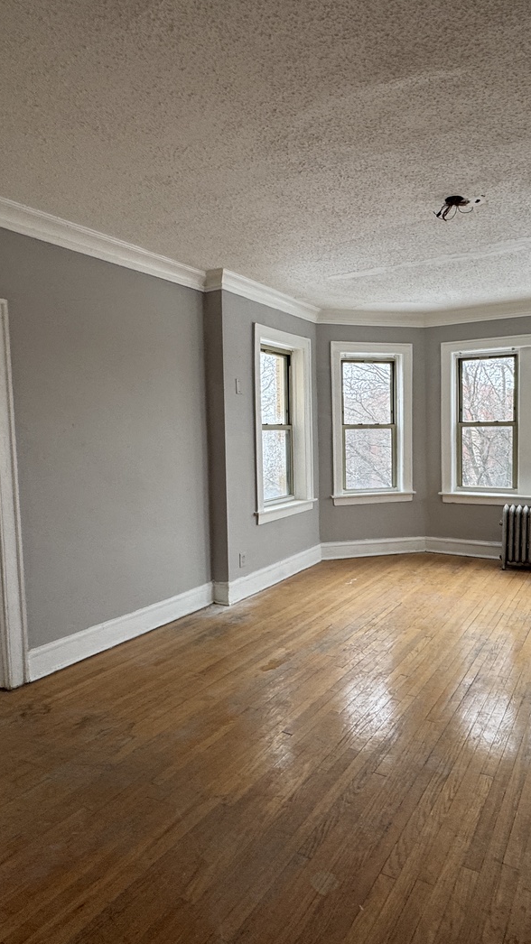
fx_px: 526
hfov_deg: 52.8
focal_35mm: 21
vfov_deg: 83.8
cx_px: 344
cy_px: 467
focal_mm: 2.22
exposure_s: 1/120
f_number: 2.2
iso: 160
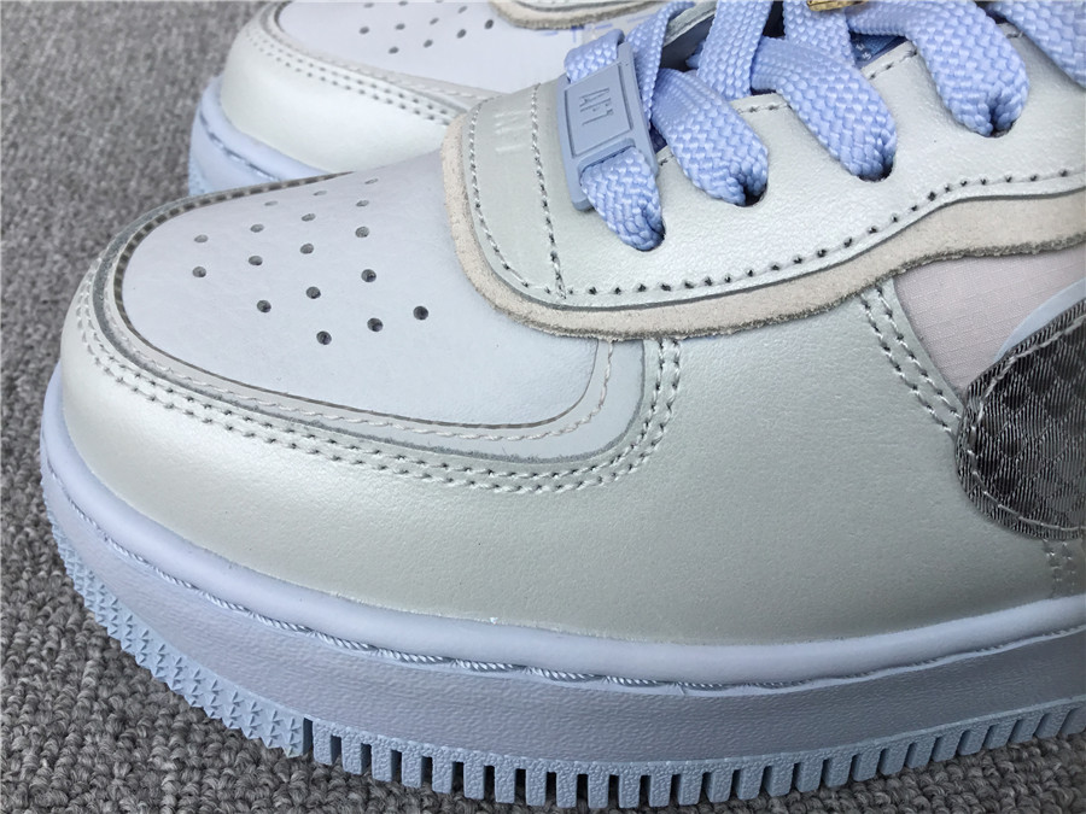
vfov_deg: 45.4
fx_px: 973
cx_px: 543
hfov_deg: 58.4
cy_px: 407
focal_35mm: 31
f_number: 2.4
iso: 25
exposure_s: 1/525
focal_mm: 3.3
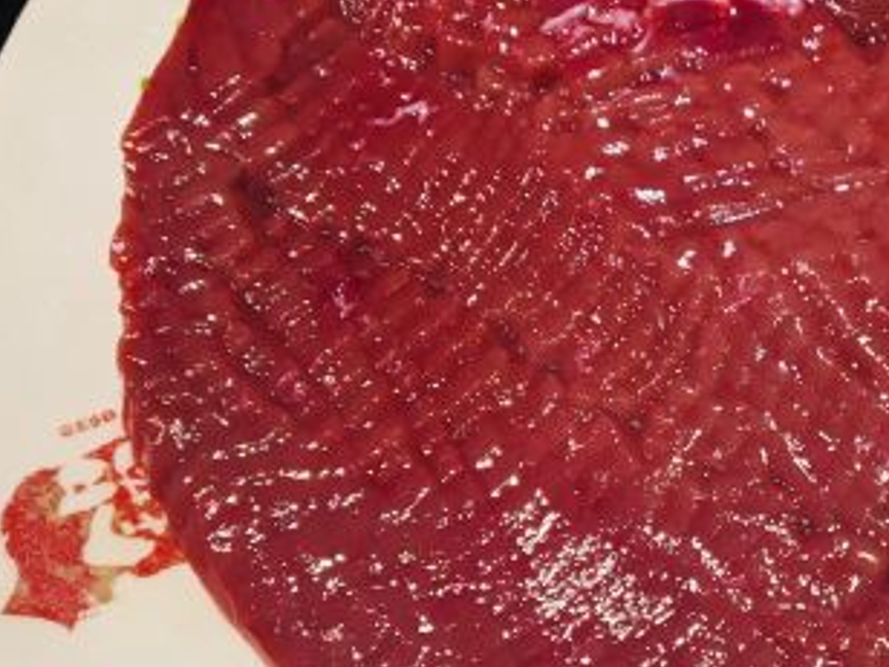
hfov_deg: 27.7
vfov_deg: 22.2
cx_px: 892
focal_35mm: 66
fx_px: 1695
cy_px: 273
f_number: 2.2
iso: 64
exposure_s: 1/33
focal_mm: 4.15
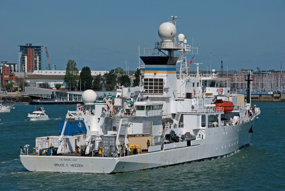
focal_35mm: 158
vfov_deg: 8.7
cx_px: 142
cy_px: 96
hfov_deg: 13.0
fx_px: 1249
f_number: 11
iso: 100
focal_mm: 105
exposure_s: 1/500
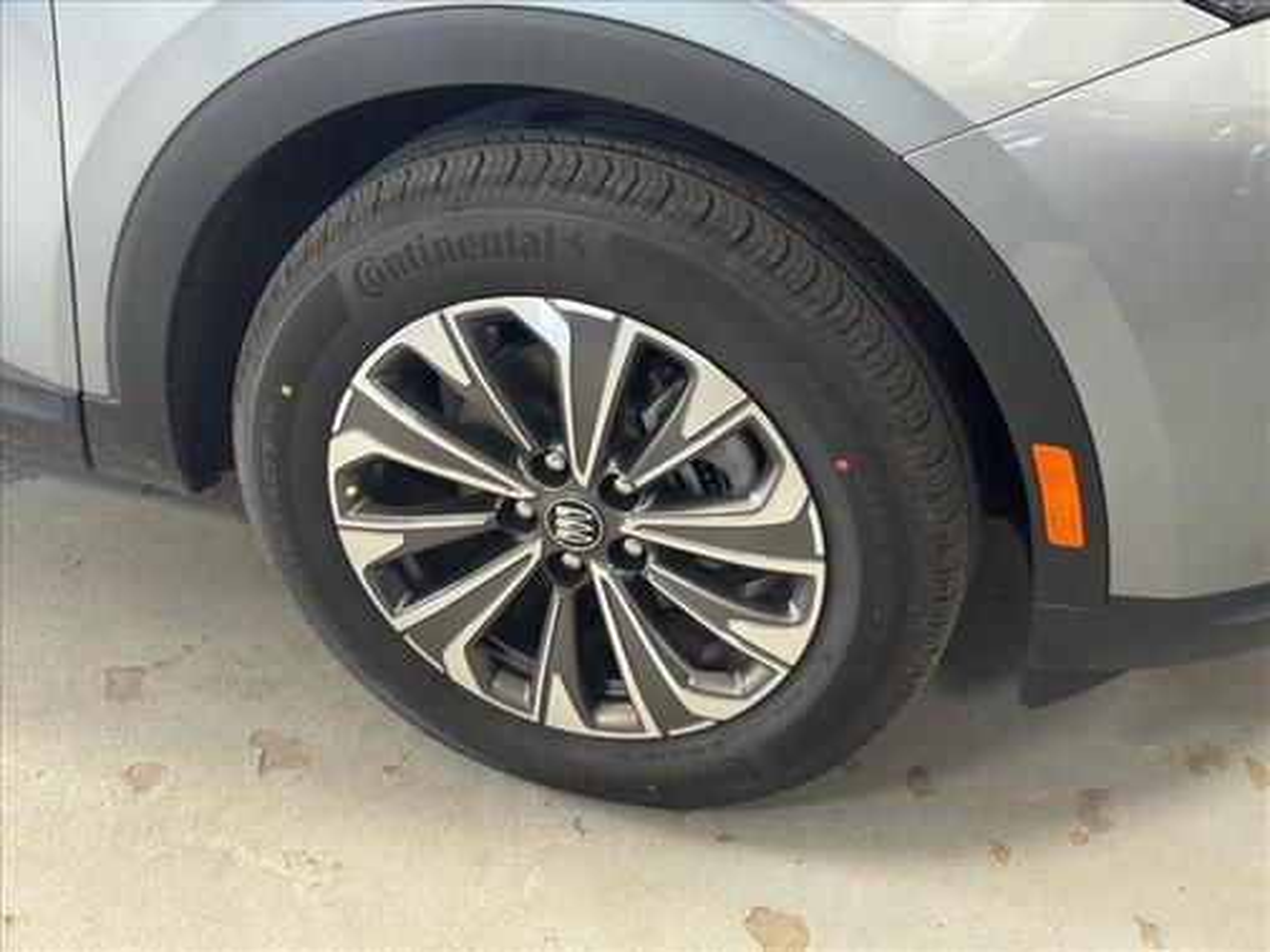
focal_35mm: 48
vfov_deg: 30.3
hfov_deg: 39.7
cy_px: 476
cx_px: 635
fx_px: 1761
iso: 200
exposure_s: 1/60
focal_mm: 6.76
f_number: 1.78
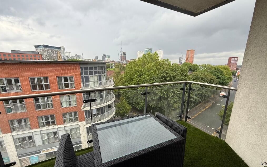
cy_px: 89
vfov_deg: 74.7
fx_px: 109
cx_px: 135
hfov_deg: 101.5
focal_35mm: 15
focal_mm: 2.22
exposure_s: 1/304
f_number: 2.2
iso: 50
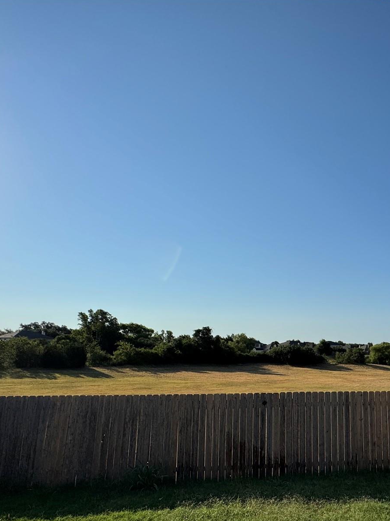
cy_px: 333
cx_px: 312
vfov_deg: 70.2
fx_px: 361
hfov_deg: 53.1
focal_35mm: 24
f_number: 2.2
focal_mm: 2.22
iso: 50
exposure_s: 1/3906
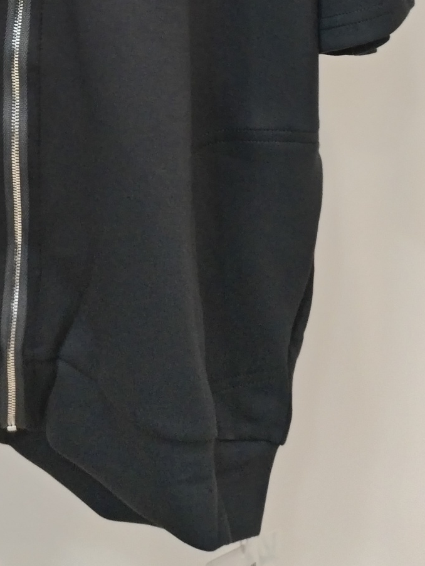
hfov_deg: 18.4
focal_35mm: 77
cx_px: -55
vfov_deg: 22.9
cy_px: -143
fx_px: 1260
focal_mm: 4.75
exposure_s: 1/33.3
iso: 347
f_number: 1.8
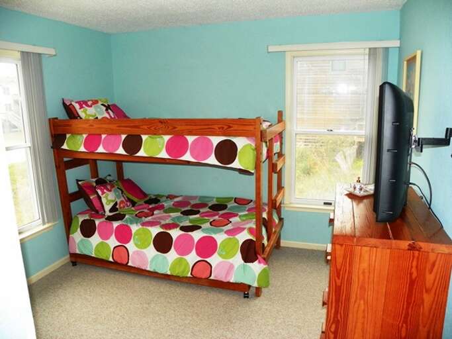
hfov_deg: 67.3
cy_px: 170
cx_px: 226
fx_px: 339
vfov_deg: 53.0
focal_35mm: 26
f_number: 2.8
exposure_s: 1/40
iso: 100
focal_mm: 4.6
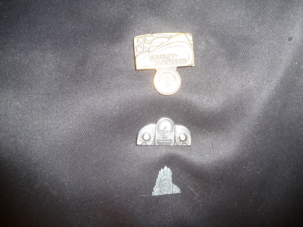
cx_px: 152
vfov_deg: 49.7
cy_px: 114
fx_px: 245
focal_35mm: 28
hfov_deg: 63.4
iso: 100
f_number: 3.3
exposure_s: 1/30
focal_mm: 4.7
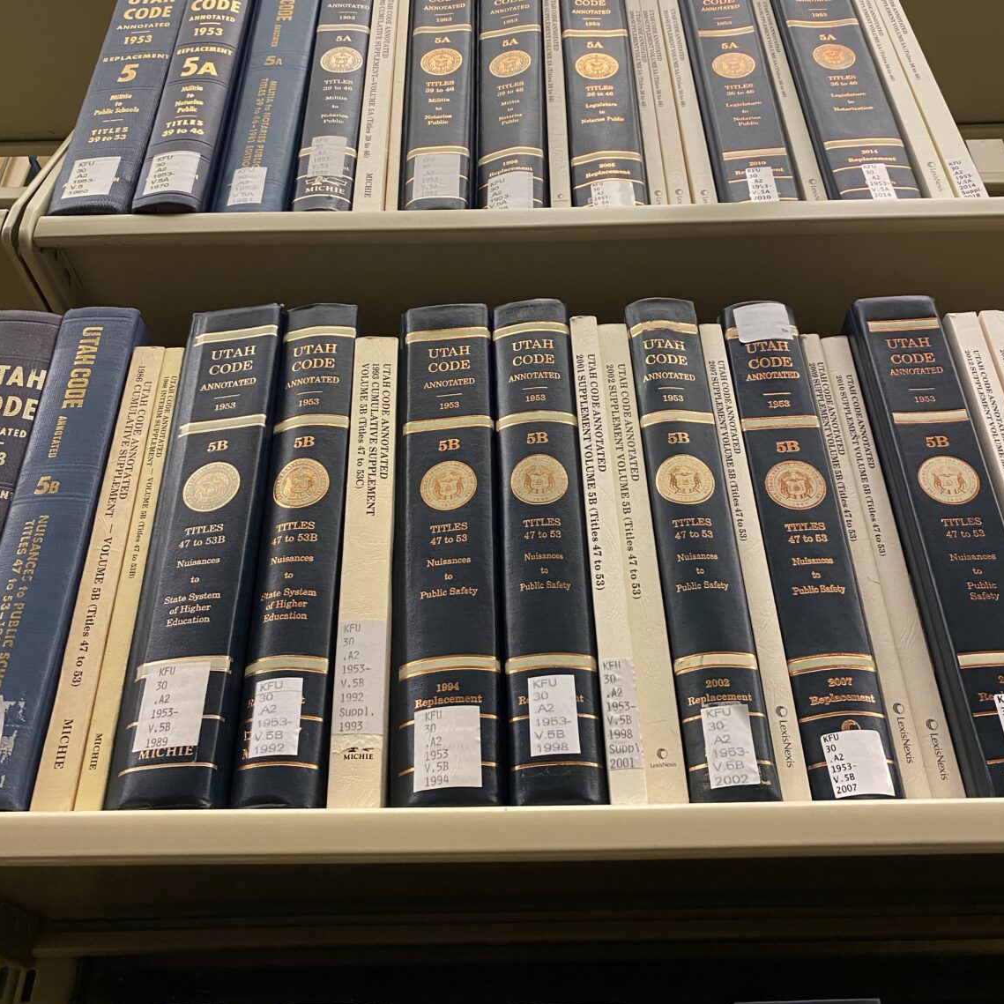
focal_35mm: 31
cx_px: 506
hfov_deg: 52.5
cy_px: 409
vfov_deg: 52.2
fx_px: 1017
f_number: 1.8
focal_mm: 4.25
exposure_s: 1/60
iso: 250
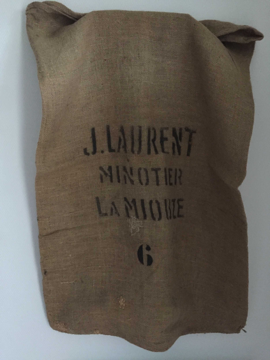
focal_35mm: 29
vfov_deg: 61.7
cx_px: 135
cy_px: 180
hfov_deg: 48.2
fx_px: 302
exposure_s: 1/17
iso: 500
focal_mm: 4.15
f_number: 2.2
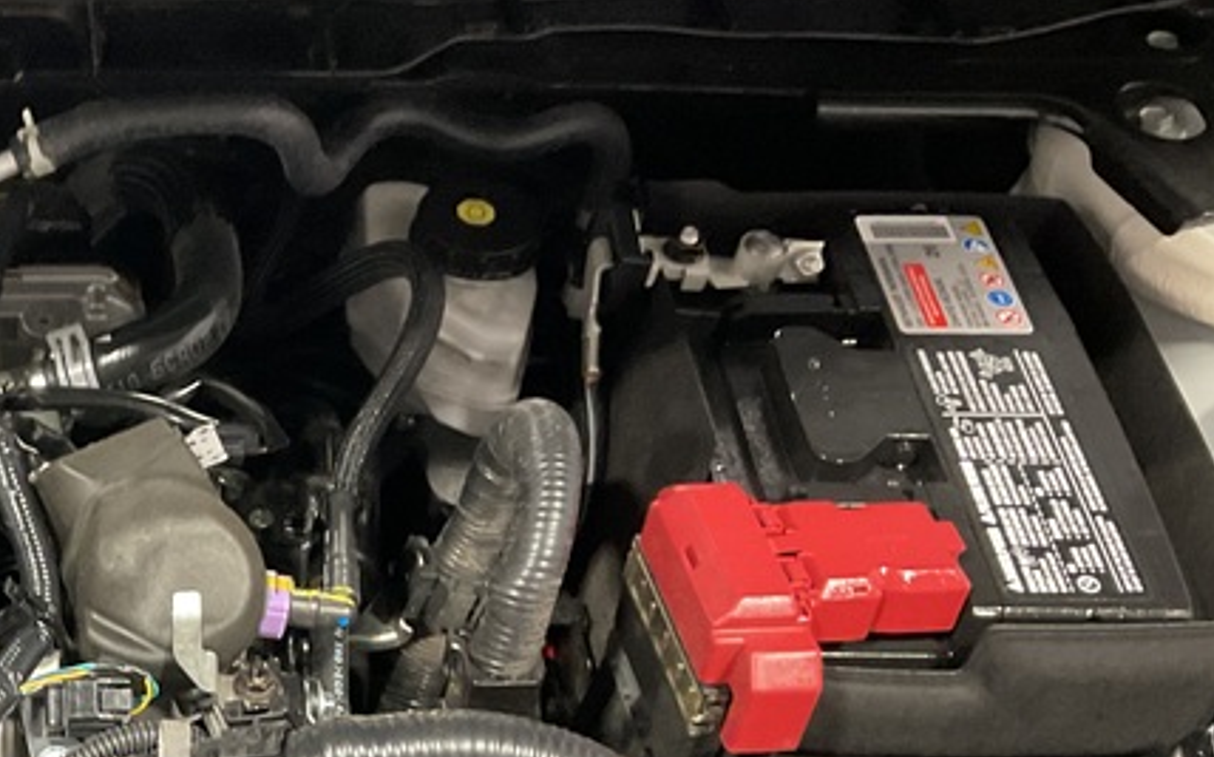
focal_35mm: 69
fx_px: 2282
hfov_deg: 27.9
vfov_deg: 18.2
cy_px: 822
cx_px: -28
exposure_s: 1/33
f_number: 1.8
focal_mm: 3
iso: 320
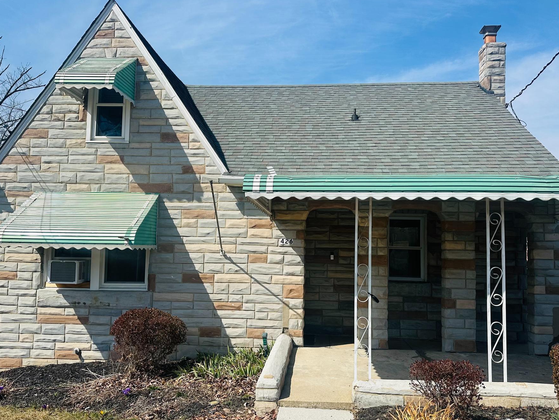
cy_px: 217
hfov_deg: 63.4
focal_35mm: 28
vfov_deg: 49.8
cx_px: 284
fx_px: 452
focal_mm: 6.86
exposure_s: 1/5525
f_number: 1.78
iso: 80
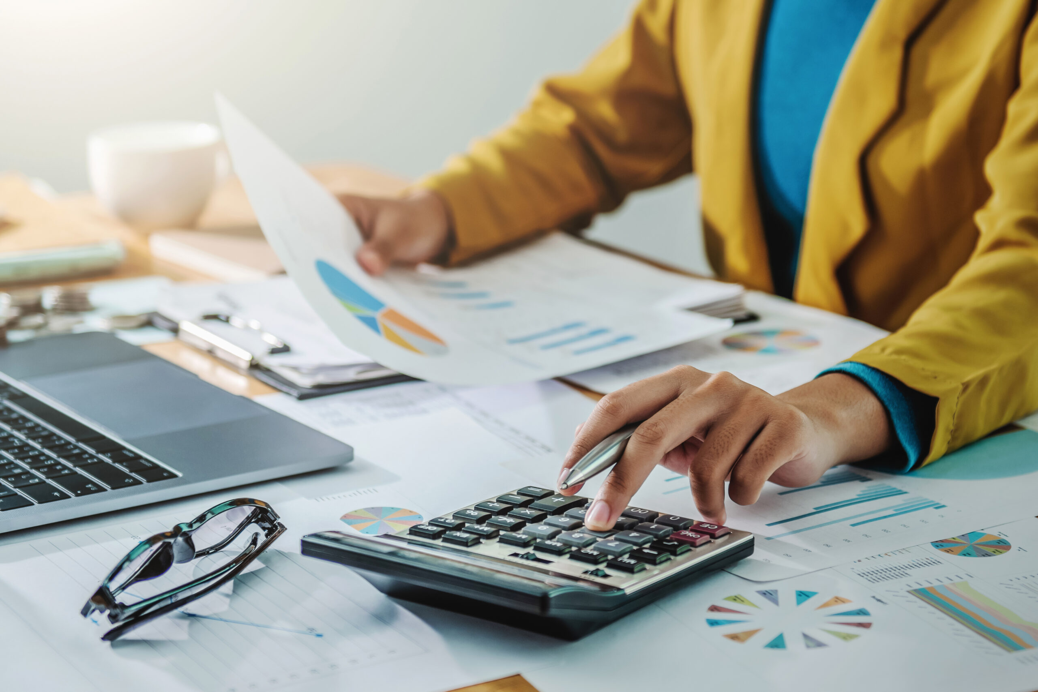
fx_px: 2249
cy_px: 346
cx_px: 519
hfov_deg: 26.0
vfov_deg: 17.5
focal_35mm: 78
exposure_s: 1/100
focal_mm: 52
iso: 100
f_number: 3.2
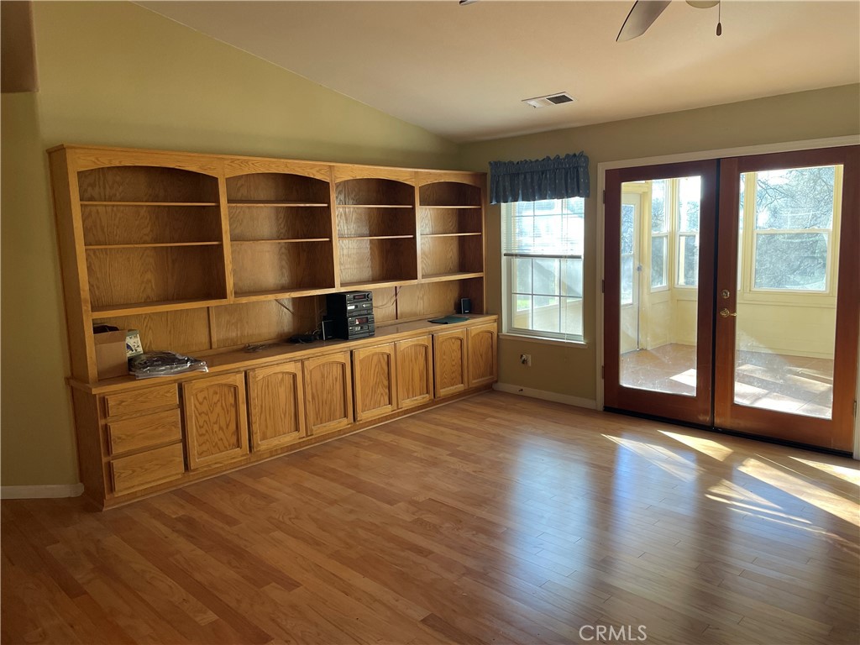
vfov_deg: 53.1
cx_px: 430
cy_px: 322
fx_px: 646
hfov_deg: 67.3
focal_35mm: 26
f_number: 1.6
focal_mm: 4.2
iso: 125
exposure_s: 1/120
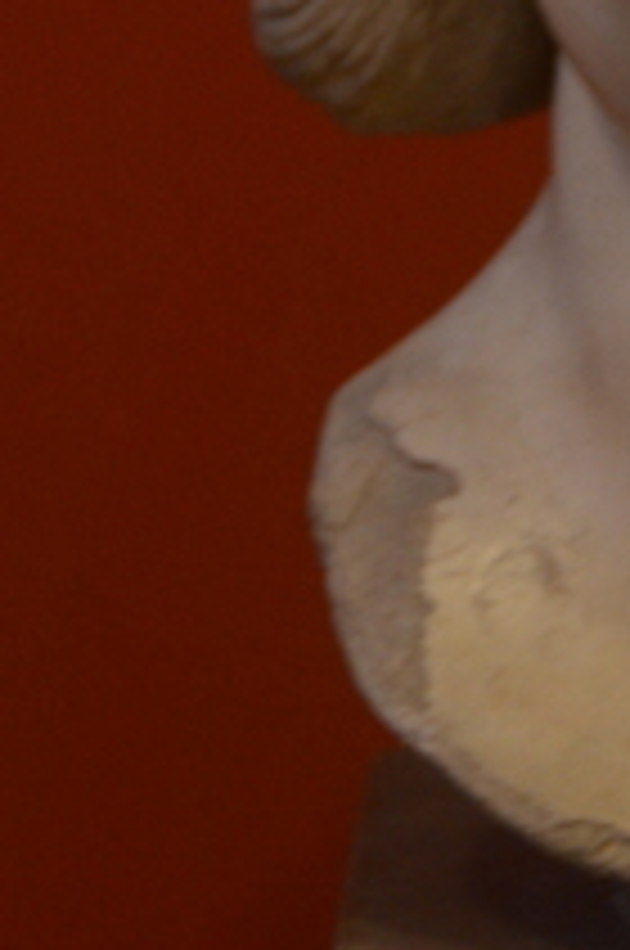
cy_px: -207
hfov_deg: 4.6
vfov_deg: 7.0
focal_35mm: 293
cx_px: 891
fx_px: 7716
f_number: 4.8
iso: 1250
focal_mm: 62
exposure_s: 1/10
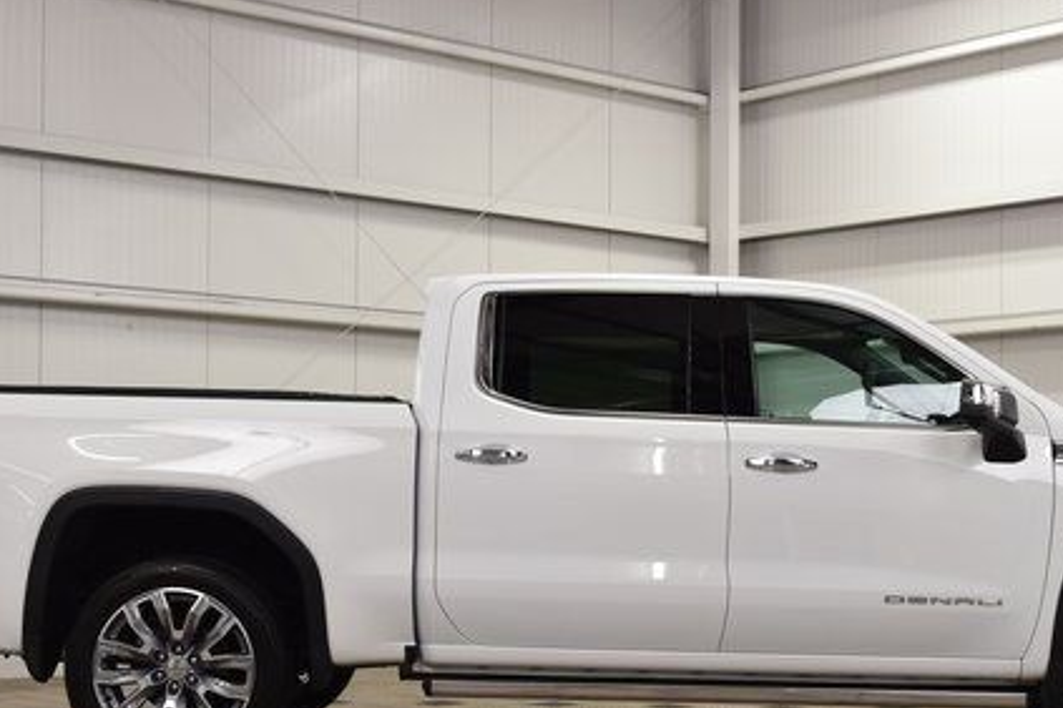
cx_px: 638
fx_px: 1941
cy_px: 518
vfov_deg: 20.5
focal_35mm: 66
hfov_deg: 30.5
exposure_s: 1/30
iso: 450
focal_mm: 29
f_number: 7.1
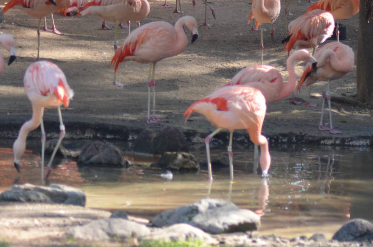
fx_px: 2213
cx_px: 292
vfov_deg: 6.4
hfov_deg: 9.6
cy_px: 60
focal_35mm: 214
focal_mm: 70
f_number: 4.5
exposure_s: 1/320
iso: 400
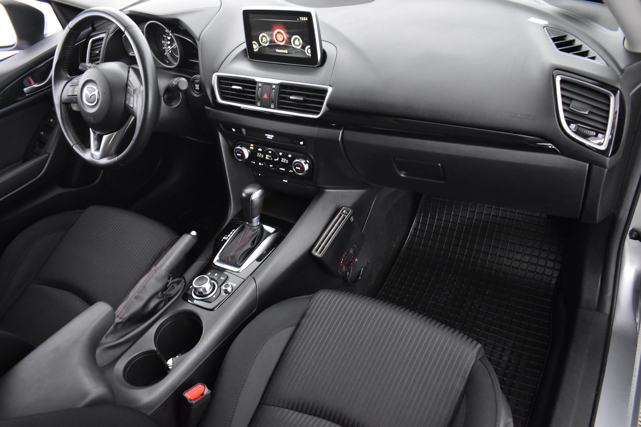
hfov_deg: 67.4
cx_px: 320
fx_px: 481
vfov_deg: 47.9
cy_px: 214
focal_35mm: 27
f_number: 3.5
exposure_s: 1/20
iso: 3200
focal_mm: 18
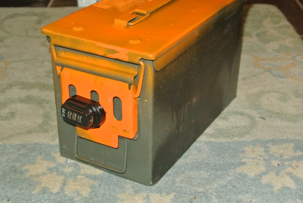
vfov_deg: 21.6
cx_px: 152
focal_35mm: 63
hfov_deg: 31.9
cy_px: 102
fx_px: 531
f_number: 5
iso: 3200
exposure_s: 1/60
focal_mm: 23.6
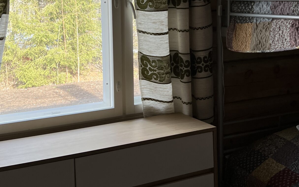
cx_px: 169
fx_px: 473
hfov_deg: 35.1
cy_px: 42
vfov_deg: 22.1
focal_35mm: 58
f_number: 1.5
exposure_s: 1/184
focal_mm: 5.7
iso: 40
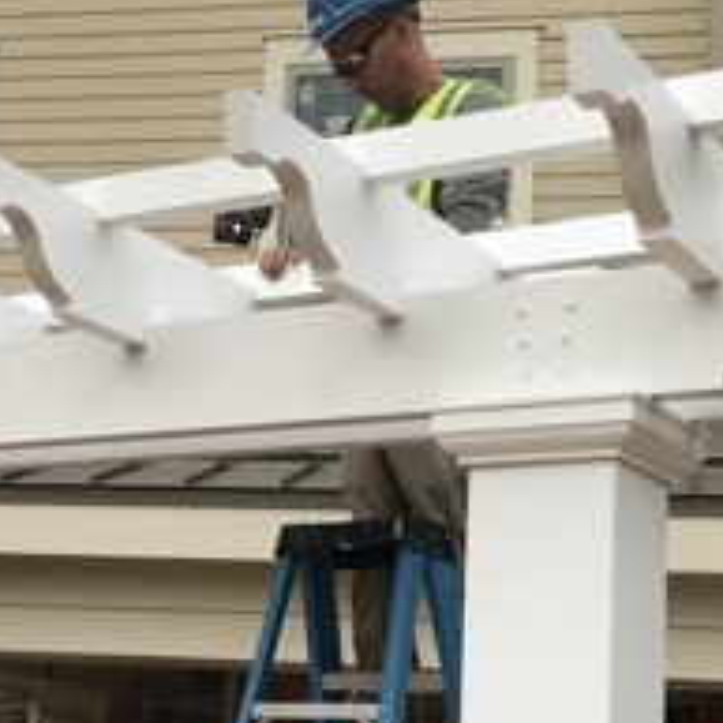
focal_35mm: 74
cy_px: 539
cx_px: 262
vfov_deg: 23.1
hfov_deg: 23.3
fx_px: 1749
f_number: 1.8
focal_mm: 3.99
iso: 20
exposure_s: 1/1153
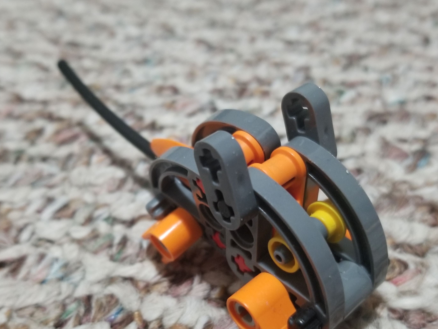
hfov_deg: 49.0
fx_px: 481
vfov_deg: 37.4
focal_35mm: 38
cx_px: 229
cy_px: 213
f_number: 1.7
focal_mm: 4.25
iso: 400
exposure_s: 1/10
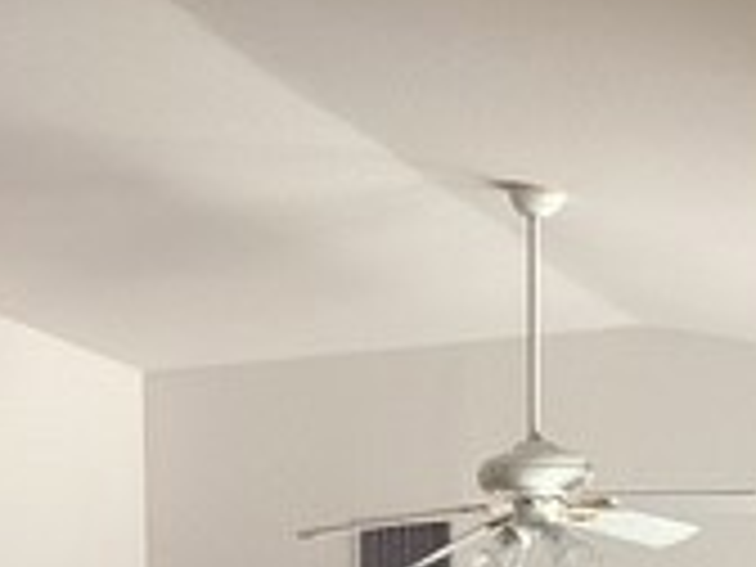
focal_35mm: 118
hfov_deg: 16.7
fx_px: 2577
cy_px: 1044
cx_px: 315
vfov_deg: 11.6
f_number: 2.4
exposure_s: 1/120
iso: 80
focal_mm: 3.3
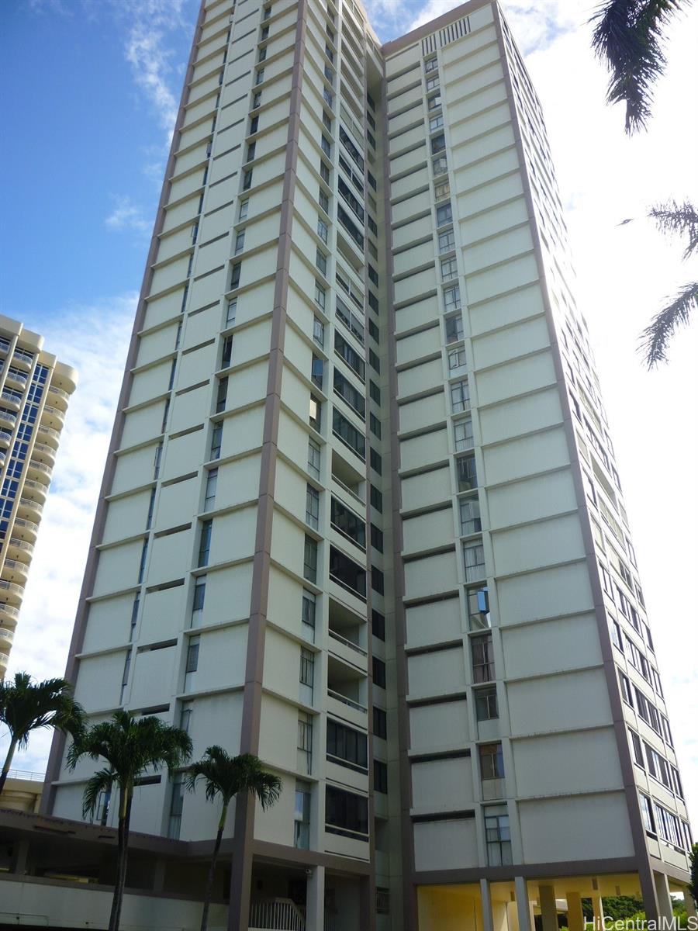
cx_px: 349
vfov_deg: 61.7
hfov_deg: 48.2
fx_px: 780
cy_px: 466
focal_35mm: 29
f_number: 3.5
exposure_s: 1/500
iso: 80
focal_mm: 5.2
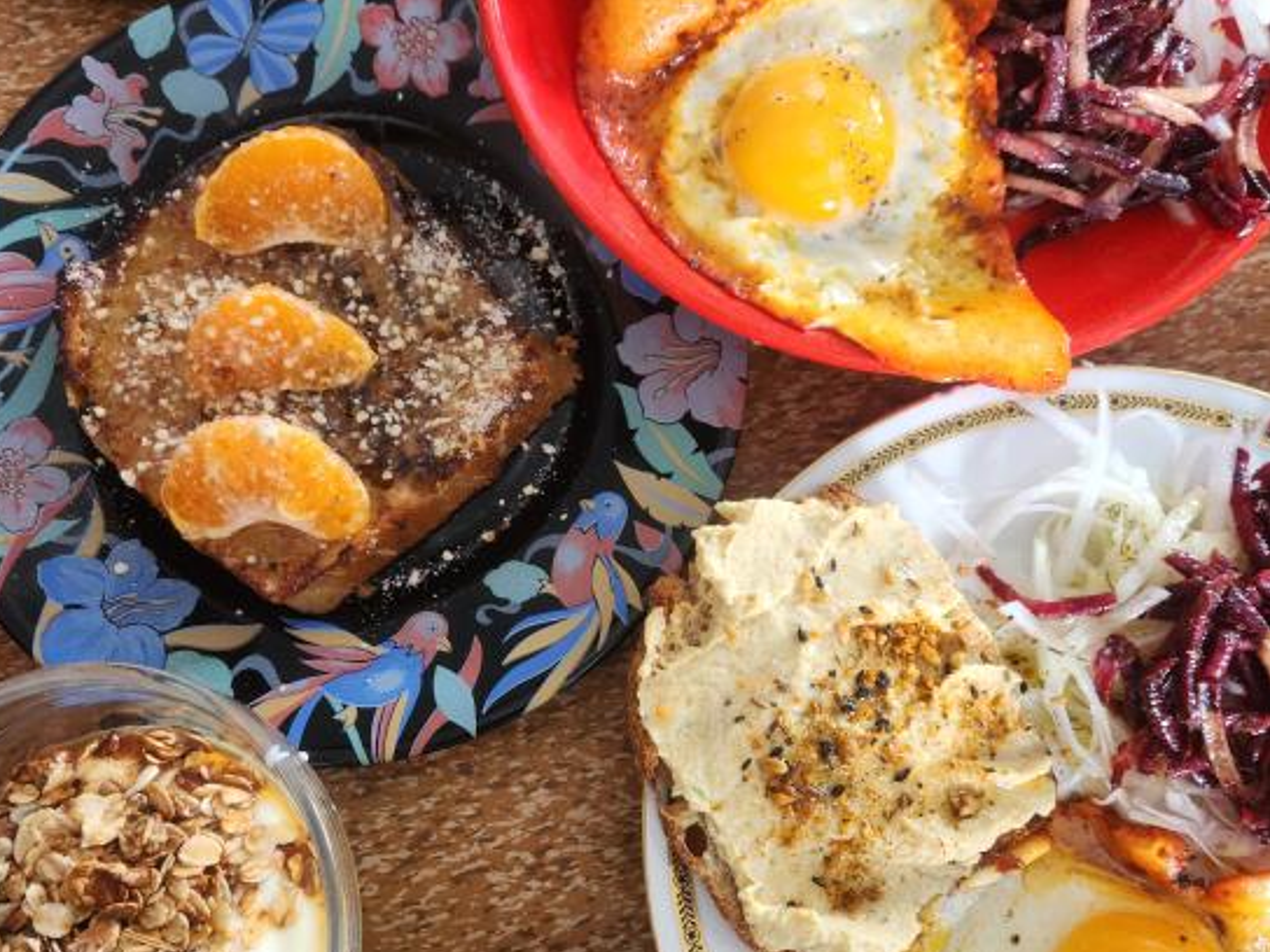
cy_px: 554
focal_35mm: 31
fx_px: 1137
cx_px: 630
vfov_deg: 45.3
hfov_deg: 58.4
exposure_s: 1/120
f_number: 1.8
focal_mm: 5.4
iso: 200
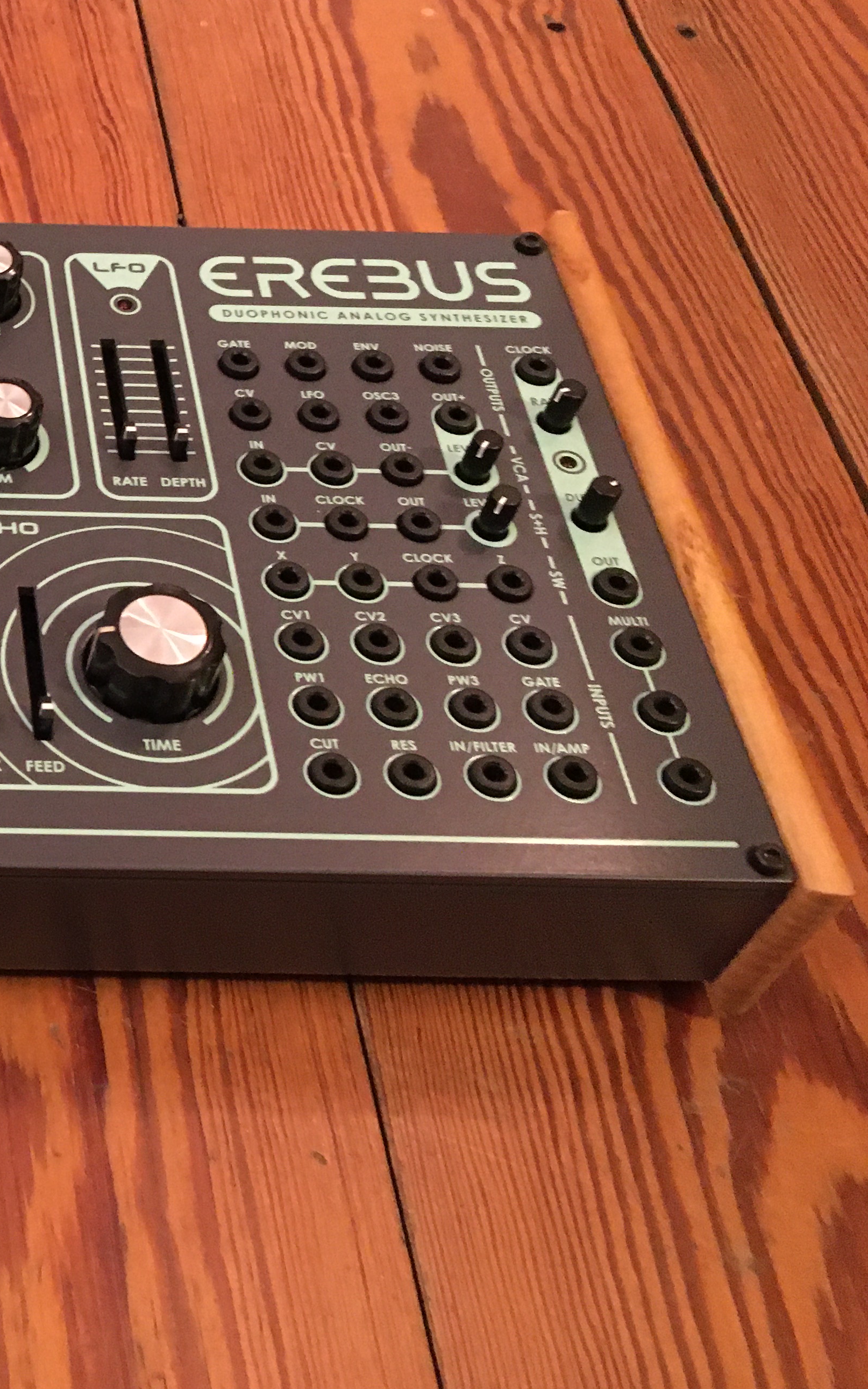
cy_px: 676
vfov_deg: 41.8
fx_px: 1817
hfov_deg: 24.1
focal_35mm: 48
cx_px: -212
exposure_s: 1/17
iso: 500
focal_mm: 4.15
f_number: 2.2
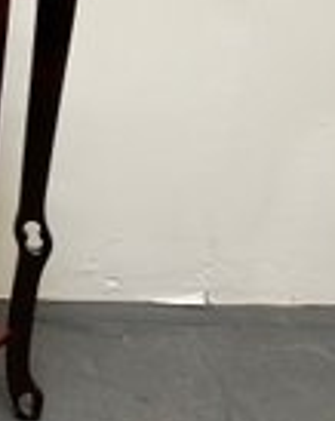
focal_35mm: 71
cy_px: 198
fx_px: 883
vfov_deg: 26.8
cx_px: -88
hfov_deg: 19.9
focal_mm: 3
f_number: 1.8
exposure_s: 1/60
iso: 50
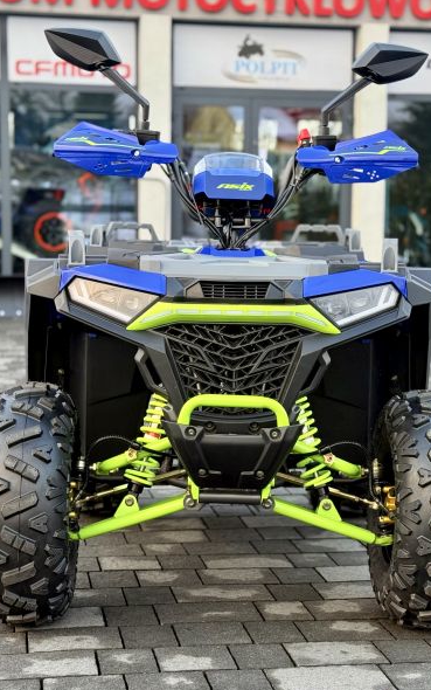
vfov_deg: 29.8
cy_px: 346
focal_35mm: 69
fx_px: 1296
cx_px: 239
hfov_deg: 18.9
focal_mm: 6.76
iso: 64
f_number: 1.78
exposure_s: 1/121
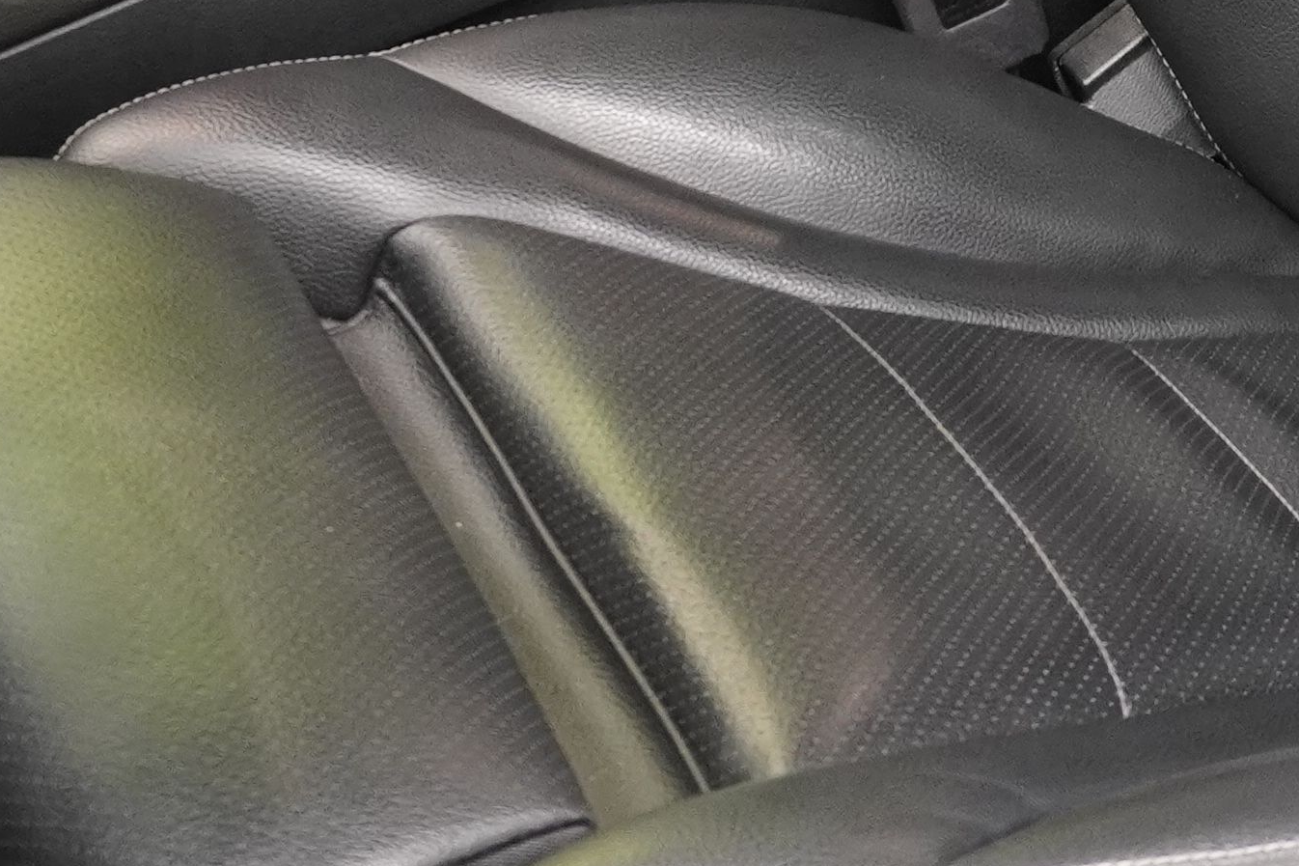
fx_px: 3860
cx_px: 1200
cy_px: -444
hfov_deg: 18.7
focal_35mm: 107
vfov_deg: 12.2
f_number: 3.5
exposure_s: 1/30
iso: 1600
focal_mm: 16
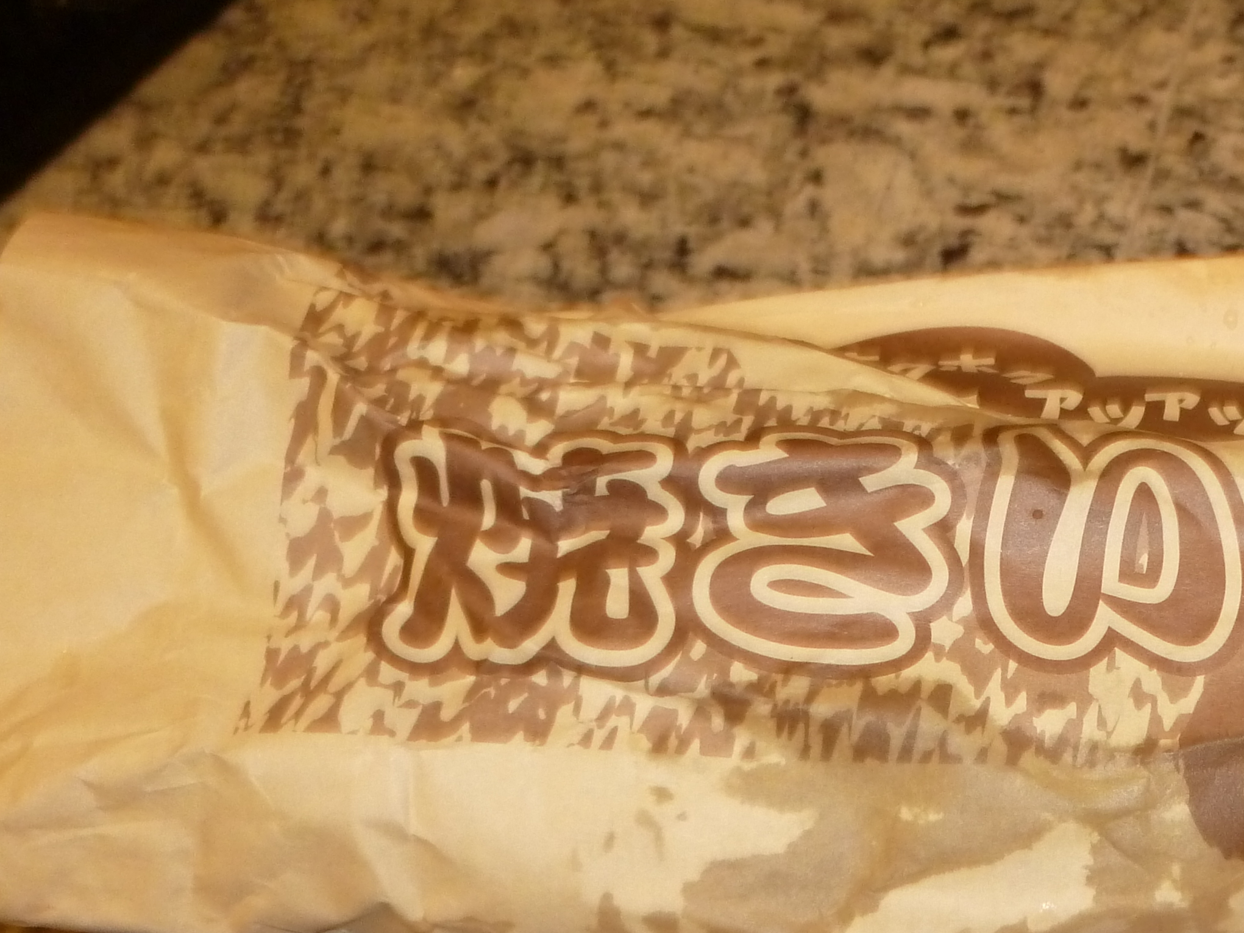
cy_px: 611
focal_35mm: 49
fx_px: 1761
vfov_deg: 29.5
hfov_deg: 37.2
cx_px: 1042
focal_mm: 4.5
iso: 200
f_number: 2.8
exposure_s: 1/30
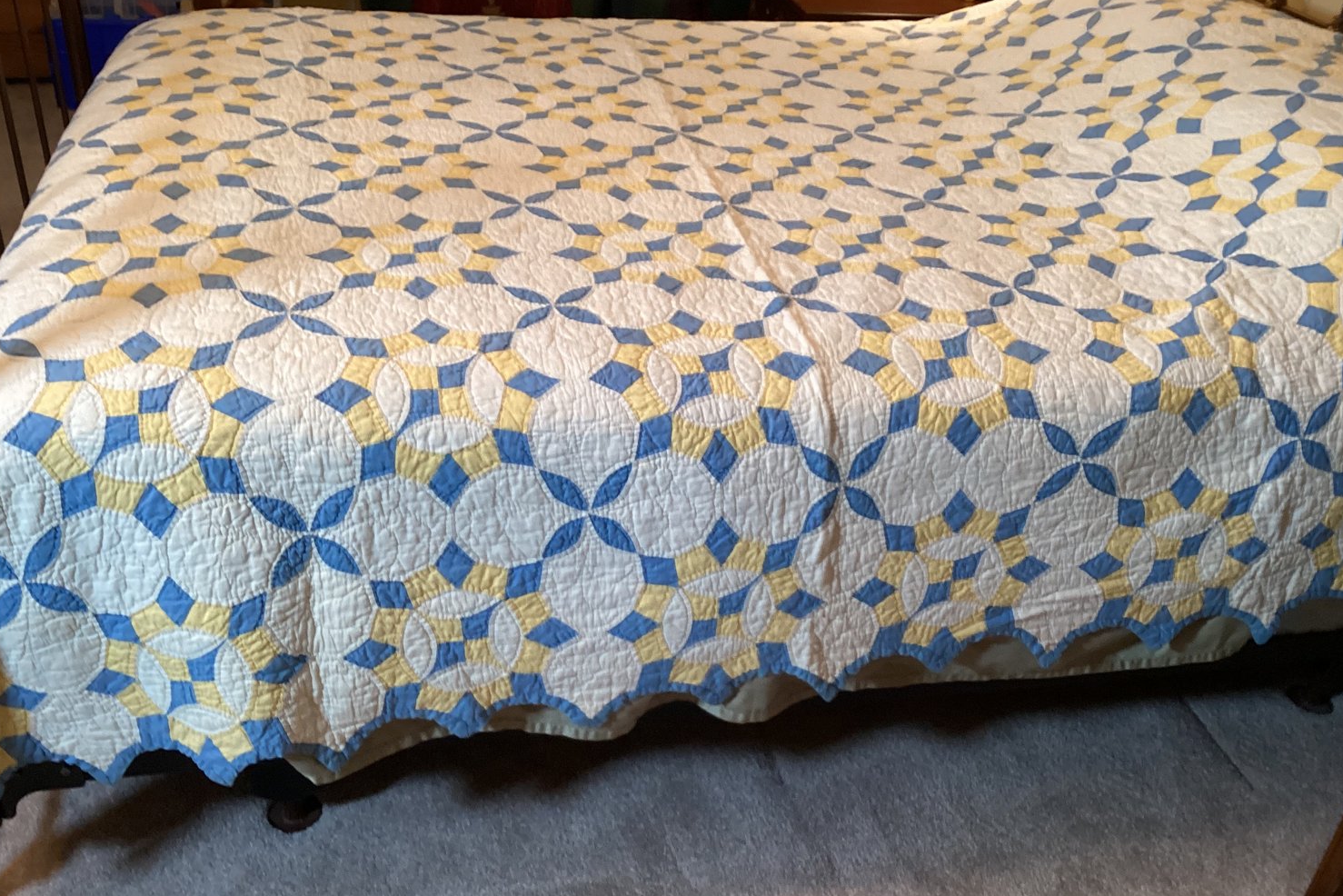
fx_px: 1231
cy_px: 490
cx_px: 666
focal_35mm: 33
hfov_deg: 57.2
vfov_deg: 39.9
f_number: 2.4
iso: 200
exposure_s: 1/50
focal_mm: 3.3
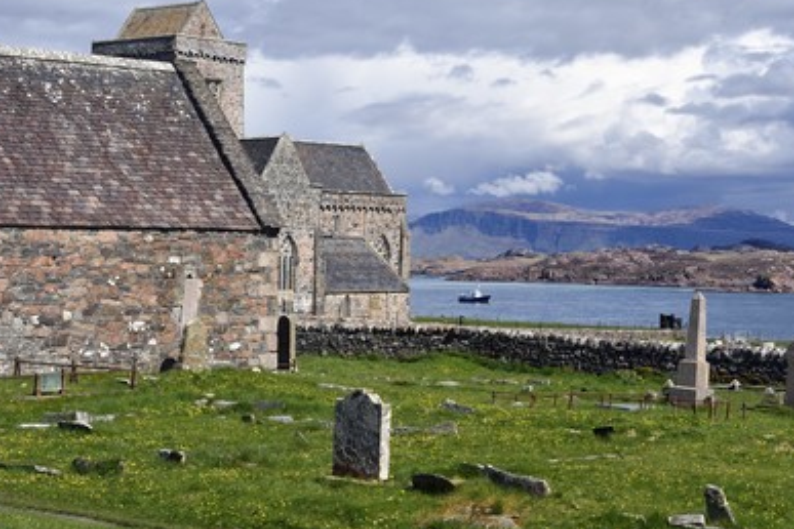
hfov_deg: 26.7
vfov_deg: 17.9
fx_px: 1676
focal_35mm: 76
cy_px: 256
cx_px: 402
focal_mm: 70
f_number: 13
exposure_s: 1/320
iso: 200
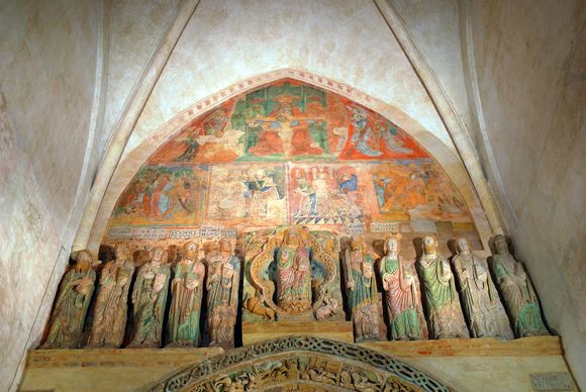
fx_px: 660
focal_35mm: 40
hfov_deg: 47.9
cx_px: 293
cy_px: 196
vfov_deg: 33.1
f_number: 10
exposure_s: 2
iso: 100
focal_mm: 27
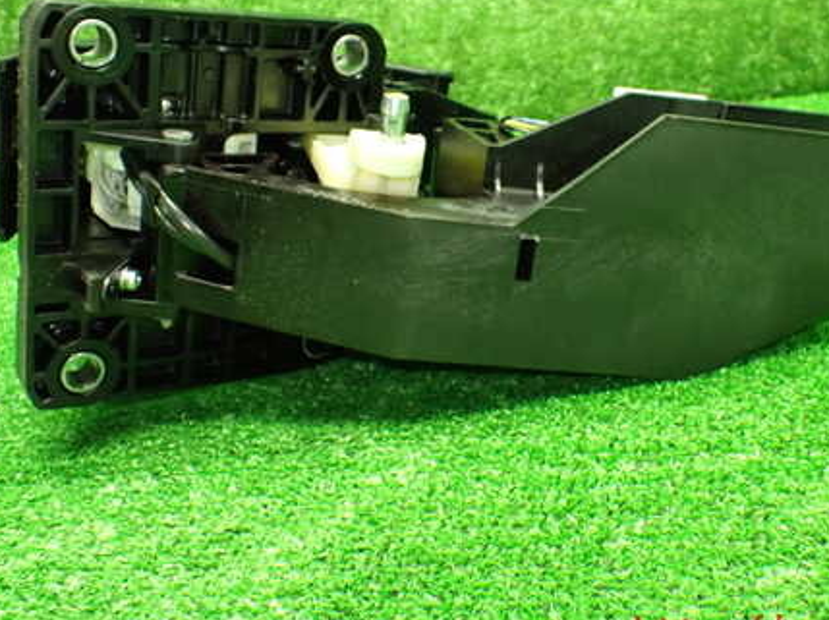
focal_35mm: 42
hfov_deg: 44.6
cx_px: 491
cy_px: 226
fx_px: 1005
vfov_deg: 34.1
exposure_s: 1/50
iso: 800
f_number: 2.3
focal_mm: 5.4
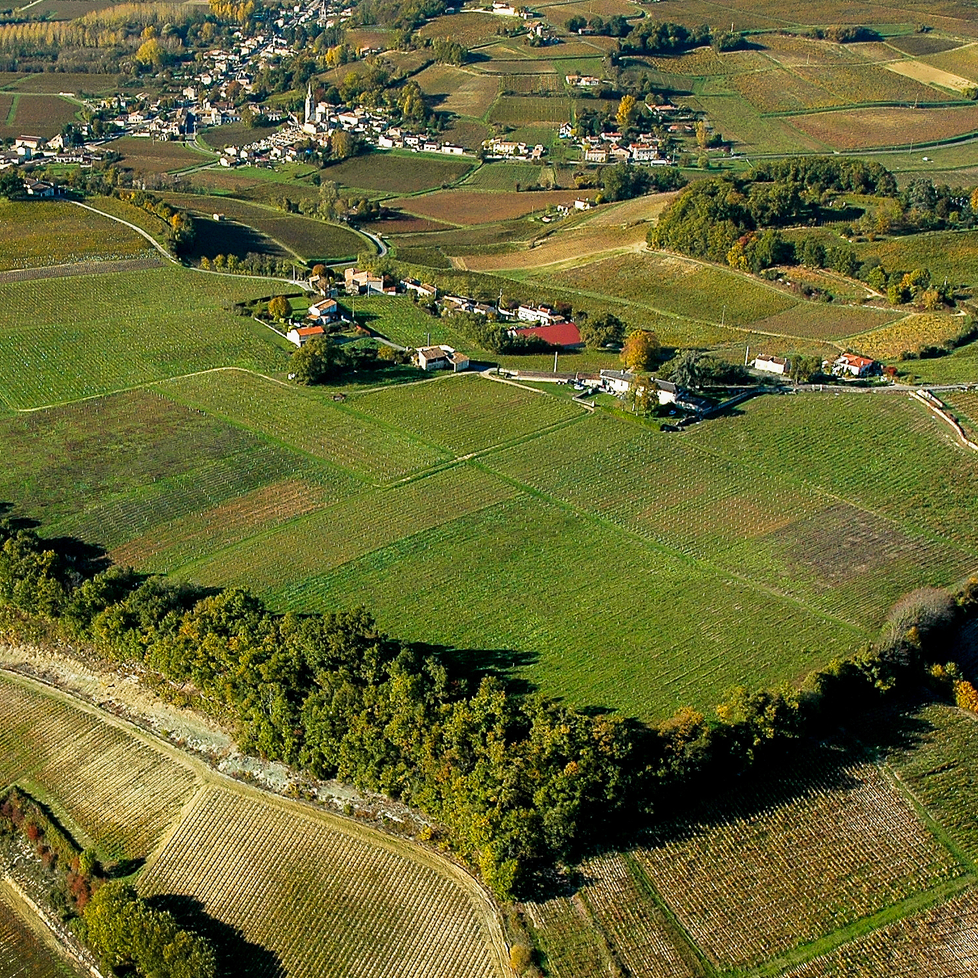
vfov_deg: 34.6
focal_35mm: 49
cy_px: 619
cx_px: 244
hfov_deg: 34.1
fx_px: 1562
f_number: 5.6
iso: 200
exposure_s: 1/640
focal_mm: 19
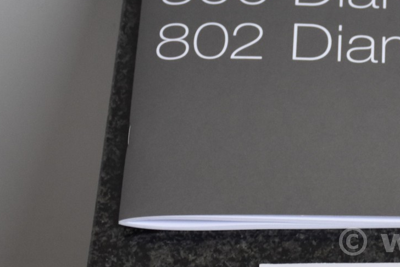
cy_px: 239
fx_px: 2473
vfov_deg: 6.2
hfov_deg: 9.1
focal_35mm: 223
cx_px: 564
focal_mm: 45
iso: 500
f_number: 4.5
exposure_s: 1/60
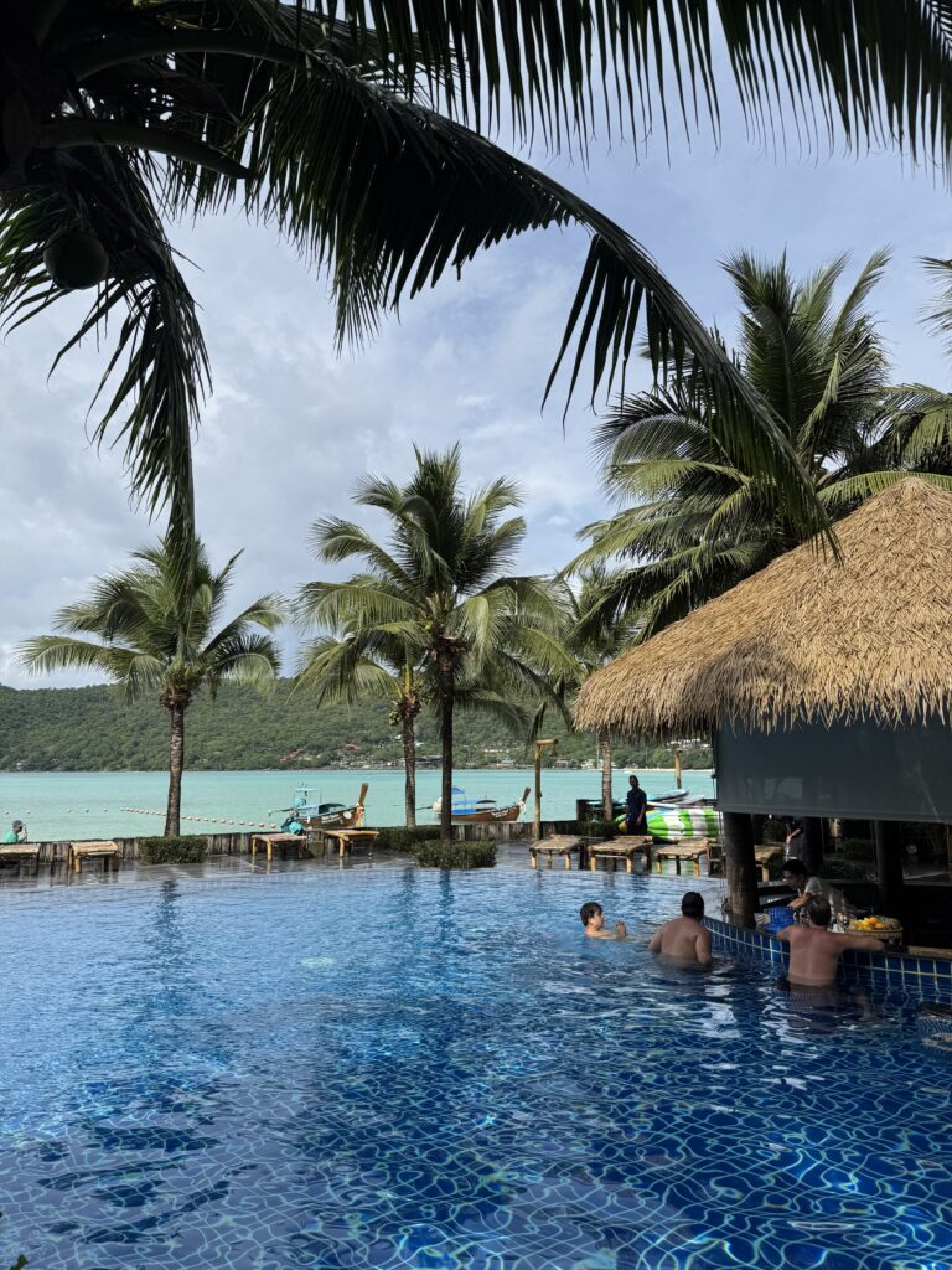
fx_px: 880
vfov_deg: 71.6
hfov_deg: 56.8
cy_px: 635
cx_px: 476
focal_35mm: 24
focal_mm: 6.76
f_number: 1.78
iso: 80
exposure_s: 1/7092
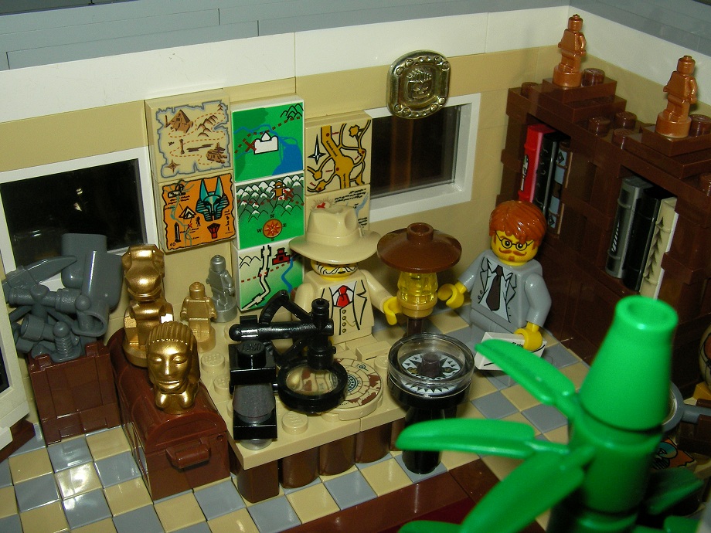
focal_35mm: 38
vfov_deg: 37.7
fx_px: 781
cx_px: 356
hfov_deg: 49.0
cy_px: 266
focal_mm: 6.3
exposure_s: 1/30
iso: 100
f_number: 6.6
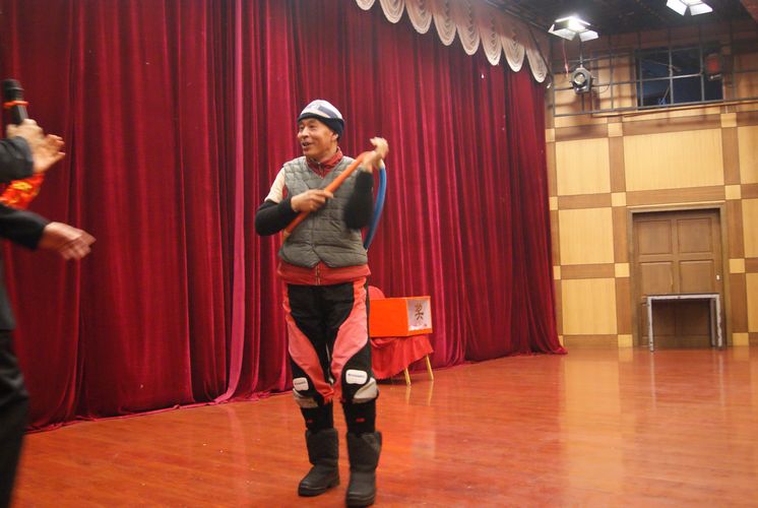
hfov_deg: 53.1
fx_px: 759
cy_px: 254
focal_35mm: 36
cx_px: 379
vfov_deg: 37.0
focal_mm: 24
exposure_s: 1/50
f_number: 4.5
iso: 1600
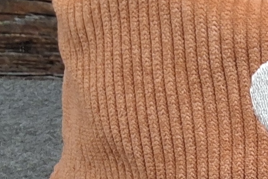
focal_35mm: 118
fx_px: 879
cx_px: 433
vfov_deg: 11.5
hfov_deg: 15.6
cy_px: 180
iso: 200
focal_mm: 3.08
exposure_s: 1/40
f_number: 2
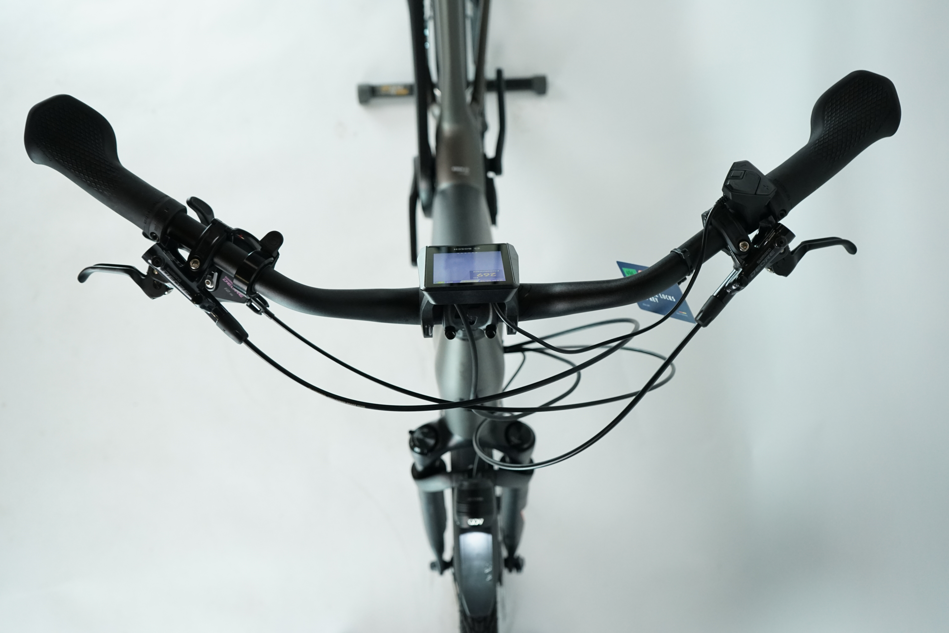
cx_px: 474
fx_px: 923
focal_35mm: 35
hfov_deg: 54.4
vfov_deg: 37.9
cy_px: 316
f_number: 5
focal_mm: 35
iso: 2000
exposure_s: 1/200
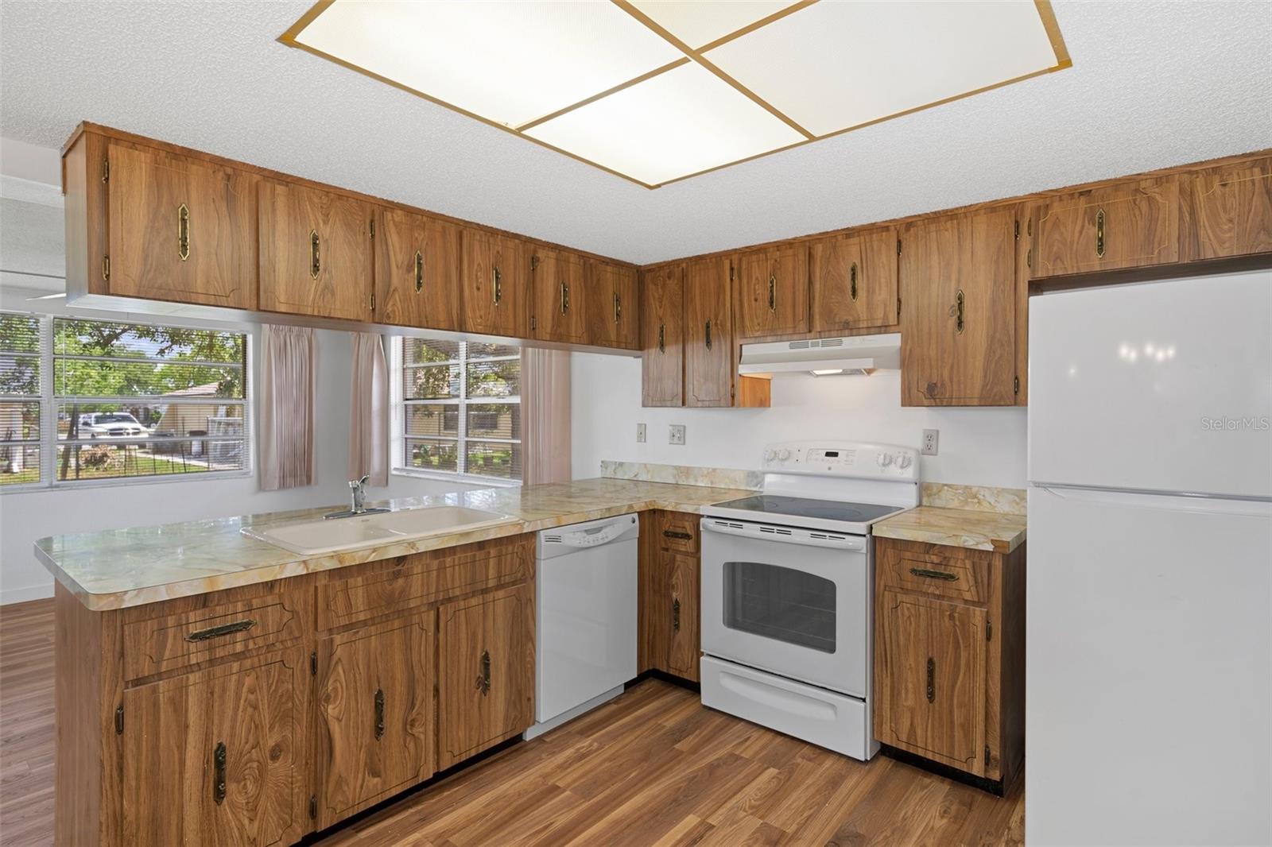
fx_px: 636
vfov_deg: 67.4
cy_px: 424
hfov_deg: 90.0
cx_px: 636
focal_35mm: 18
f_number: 8
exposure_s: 1/1.67
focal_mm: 18
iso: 320
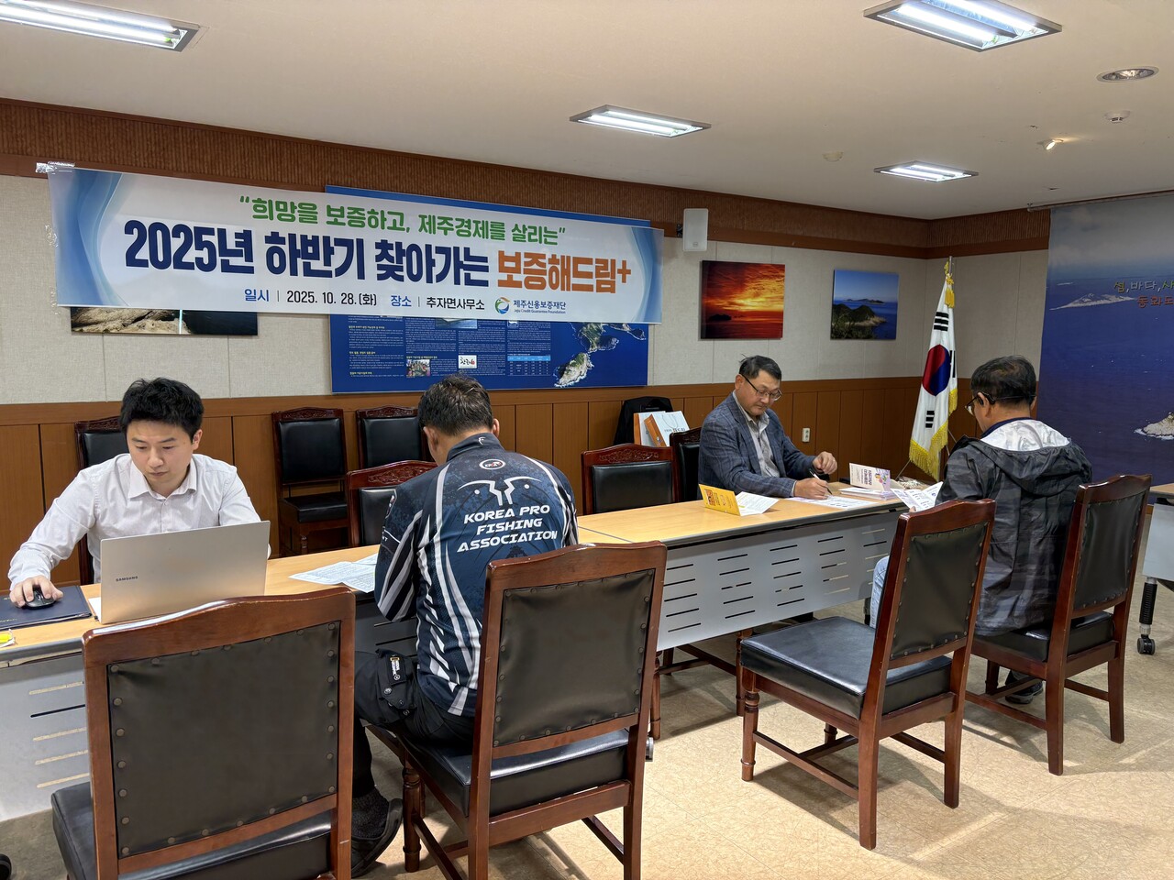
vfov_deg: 53.1
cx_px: 587
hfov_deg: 67.3
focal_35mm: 26
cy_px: 440
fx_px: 882
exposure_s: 1/60
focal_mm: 5.96
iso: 80
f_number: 1.6
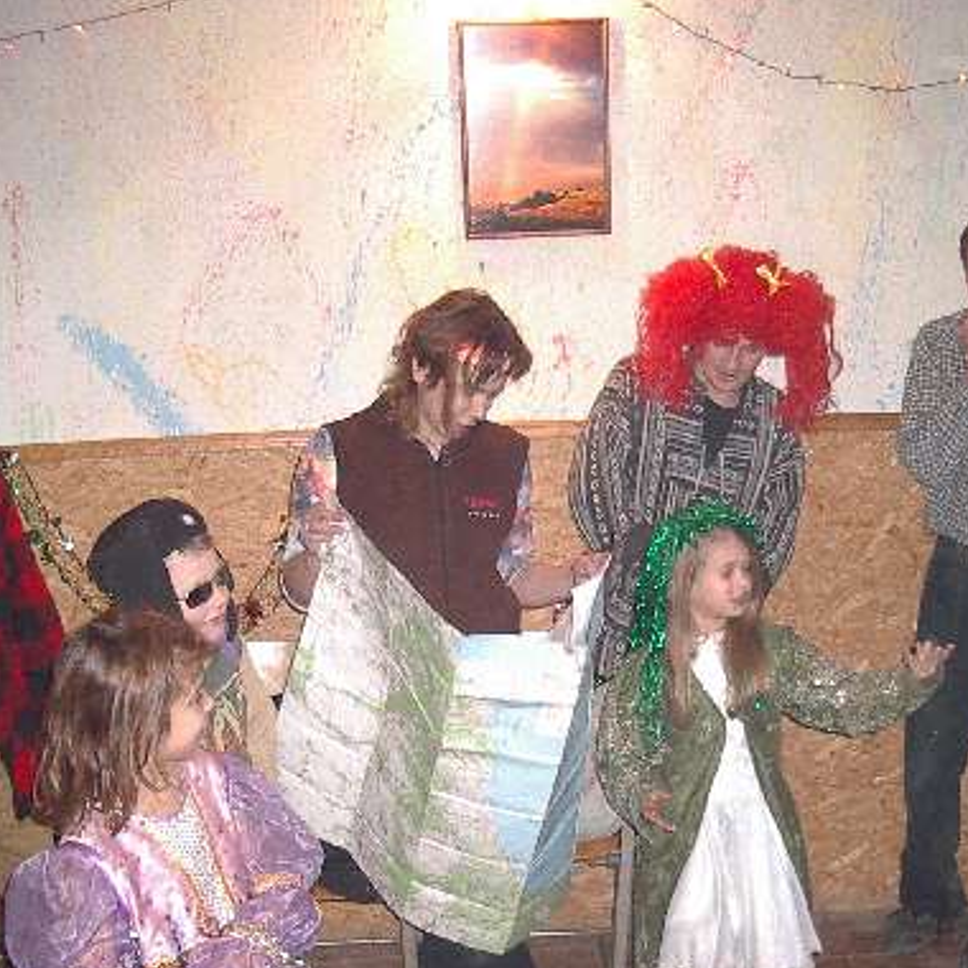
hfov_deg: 32.2
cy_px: 741
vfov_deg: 31.5
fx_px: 1677
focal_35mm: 53
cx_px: 553
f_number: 2.6
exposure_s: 1/60
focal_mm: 5.8
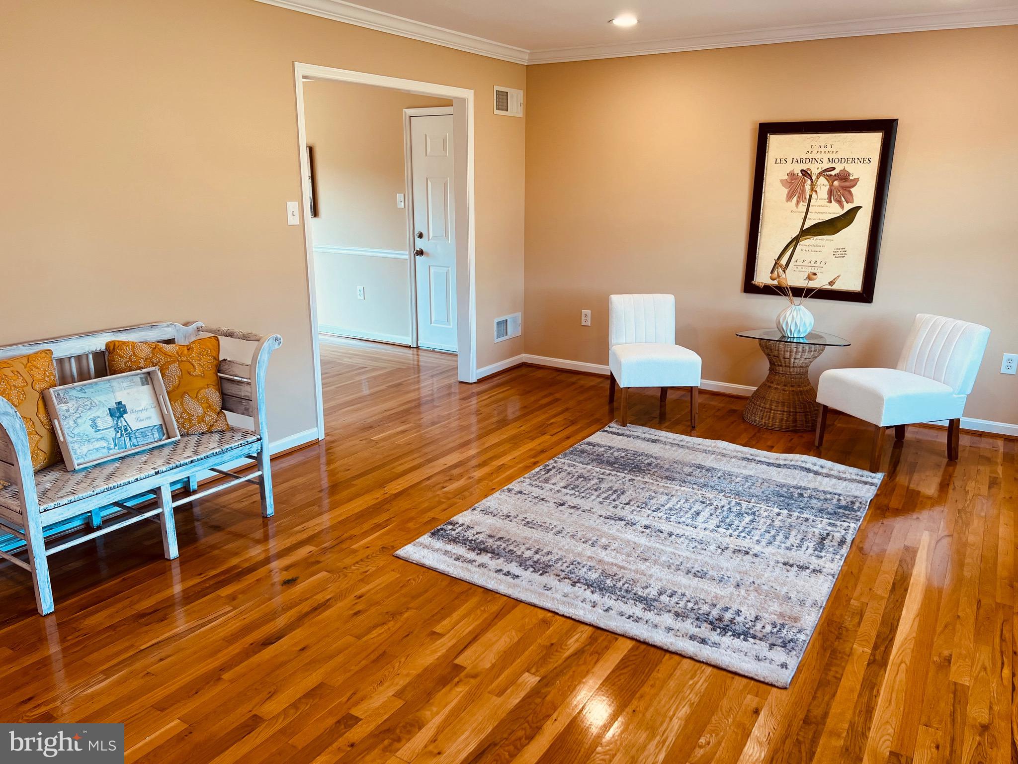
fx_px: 765
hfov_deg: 67.3
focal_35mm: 26
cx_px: 509
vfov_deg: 53.1
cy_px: 382
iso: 64
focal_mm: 5.7
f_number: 1.5
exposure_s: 1/120
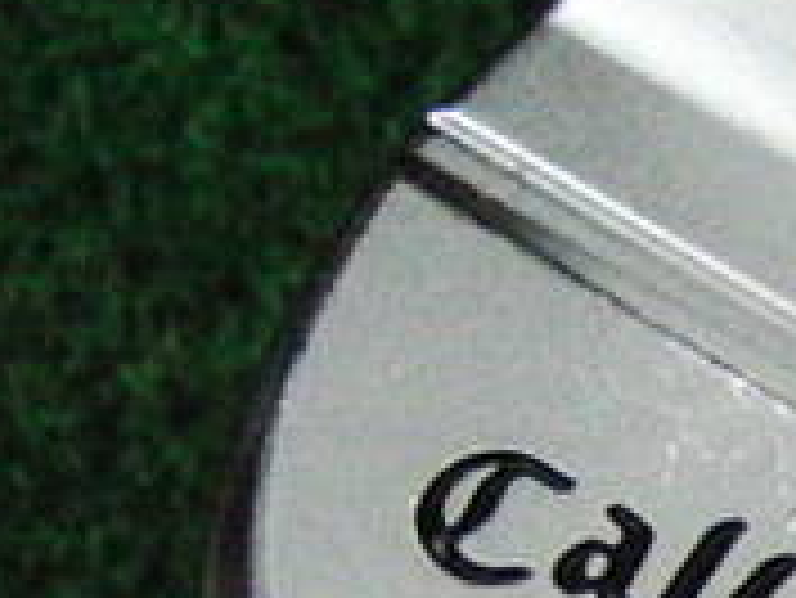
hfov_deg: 13.3
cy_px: 724
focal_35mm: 134
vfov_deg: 10.9
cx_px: 1412
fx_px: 3083
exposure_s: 1/800
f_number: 3.6
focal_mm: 6.42
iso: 3200
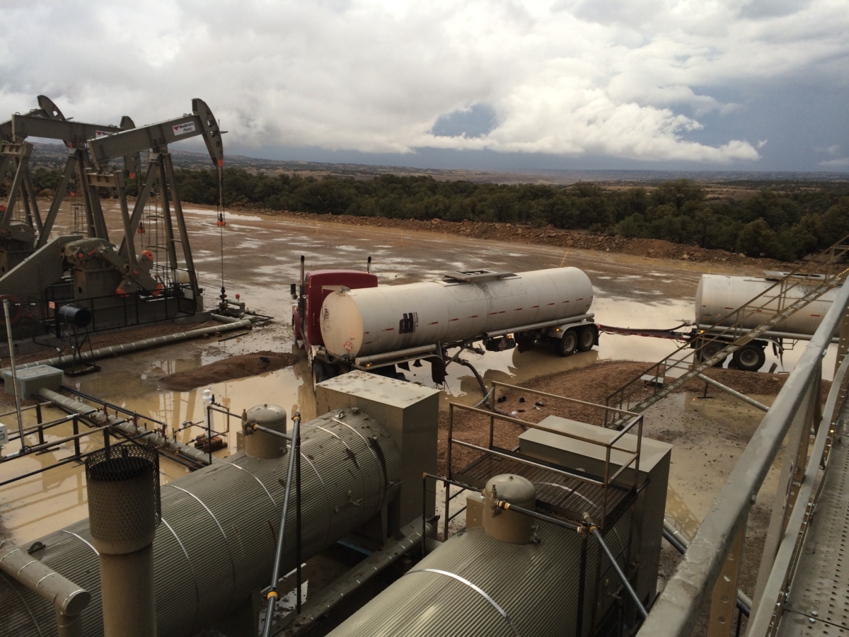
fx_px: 736
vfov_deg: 46.8
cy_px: 318
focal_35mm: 30
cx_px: 424
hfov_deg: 60.0
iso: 50
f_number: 2.2
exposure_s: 1/120
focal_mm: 4.12
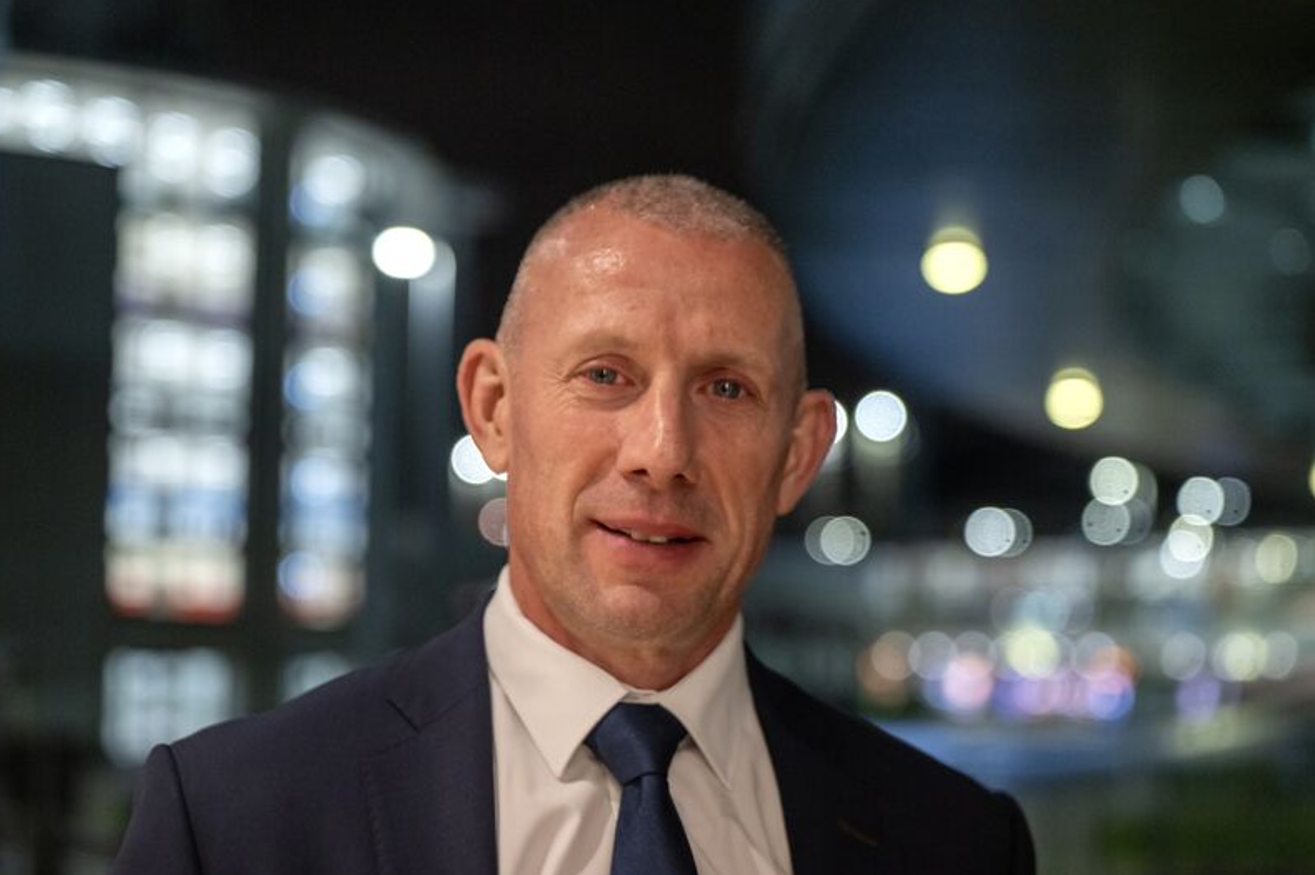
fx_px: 2592
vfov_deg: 19.2
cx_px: 650
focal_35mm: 71
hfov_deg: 28.5
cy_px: 434
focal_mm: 70
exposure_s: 1/125
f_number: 3.2
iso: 1600
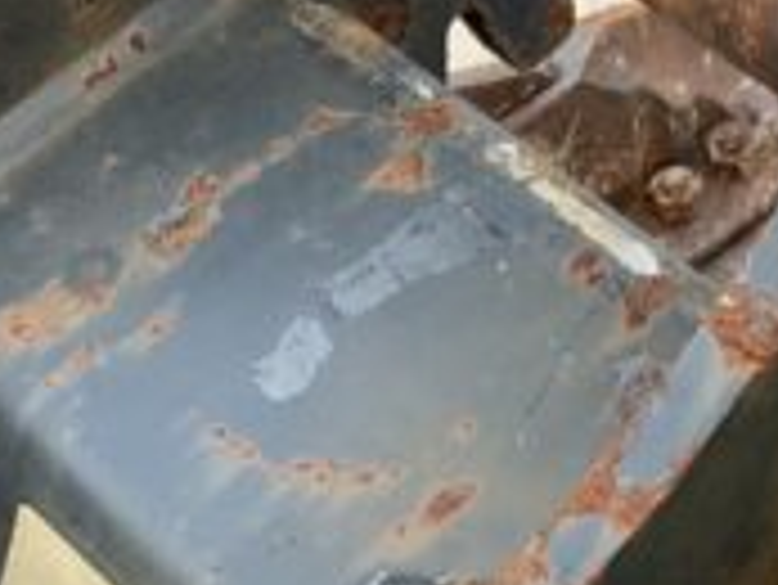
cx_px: 477
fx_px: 2407
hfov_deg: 18.3
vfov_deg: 13.1
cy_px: 891
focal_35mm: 107
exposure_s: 1/99
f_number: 1.8
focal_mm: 3
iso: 64
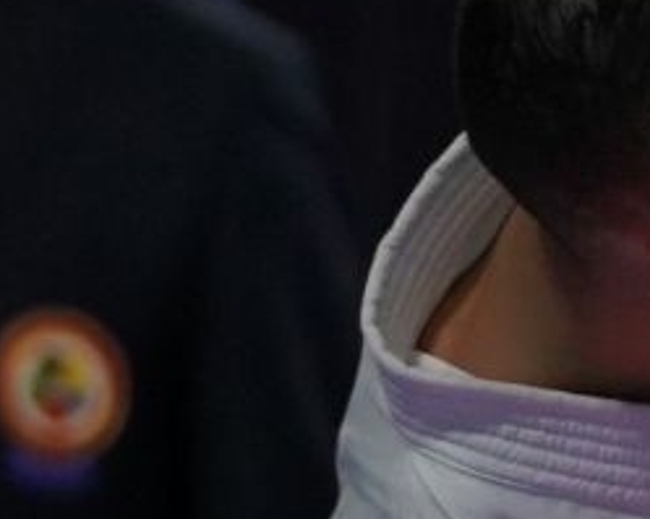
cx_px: 2010
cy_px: 360
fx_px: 25999
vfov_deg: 1.1
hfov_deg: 1.4
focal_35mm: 1352
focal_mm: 133
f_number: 2.8
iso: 800
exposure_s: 1/1000
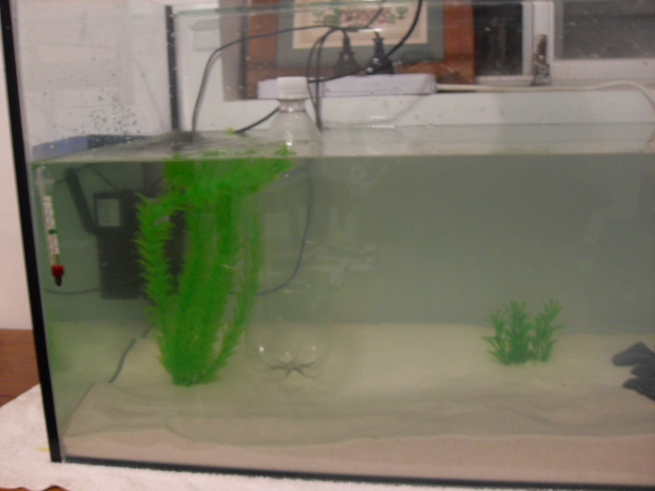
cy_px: 246
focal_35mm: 37
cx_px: 328
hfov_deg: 50.1
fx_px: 700
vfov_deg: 38.7
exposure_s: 1/4
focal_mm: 6.3
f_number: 2.8
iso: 200
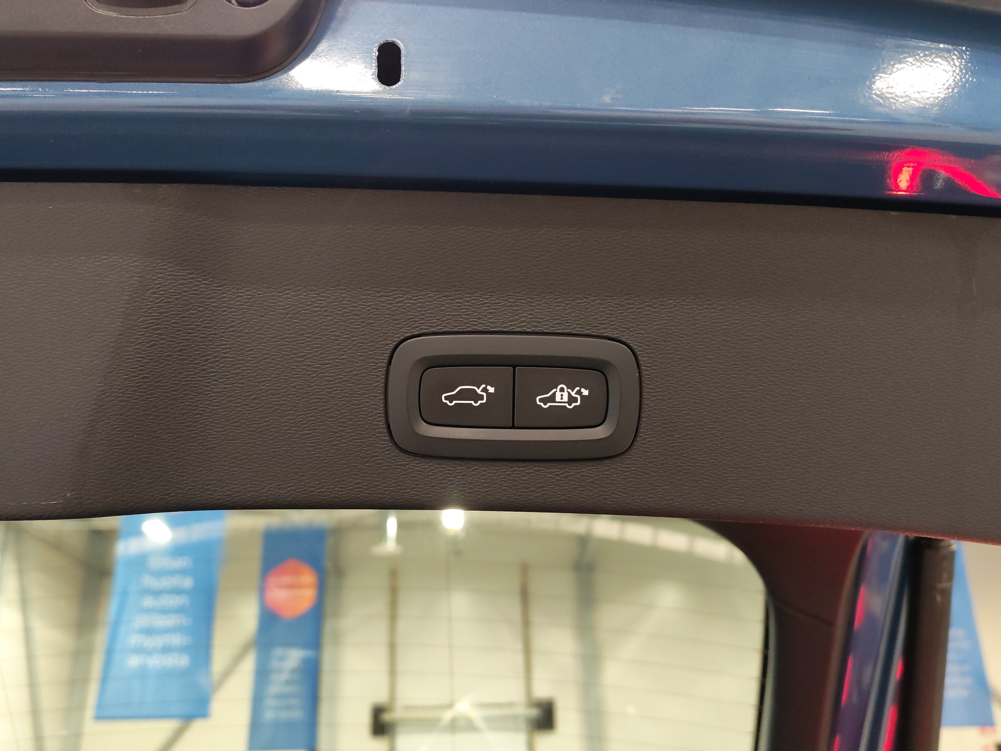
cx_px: 500
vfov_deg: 42.9
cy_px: 376
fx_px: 954
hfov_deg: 55.4
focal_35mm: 33
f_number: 1.9
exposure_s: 1/100
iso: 1250
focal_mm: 6.12
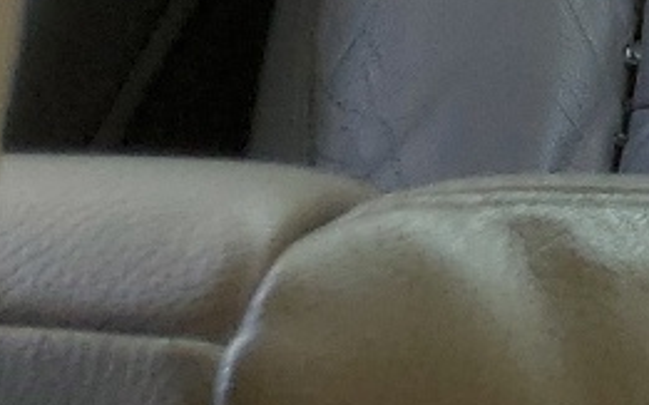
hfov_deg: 9.6
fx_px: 2989
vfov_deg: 7.2
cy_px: -614
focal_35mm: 169
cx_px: 1949
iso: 50
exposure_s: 1/270
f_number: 1.5
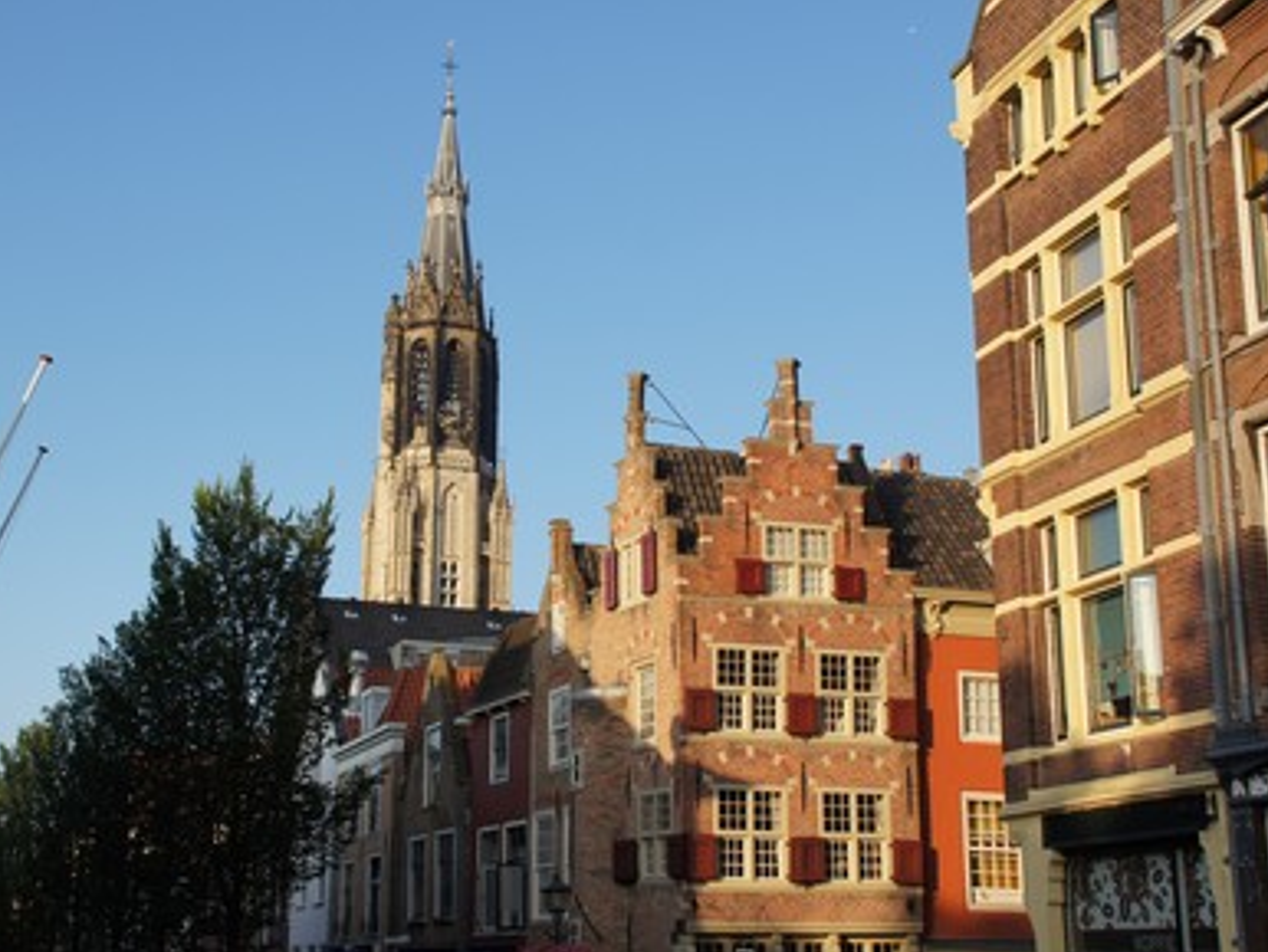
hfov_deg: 39.6
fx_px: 1759
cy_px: 487
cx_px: 558
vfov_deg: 30.3
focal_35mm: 48
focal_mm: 28
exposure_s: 1/160
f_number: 7.1
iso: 100
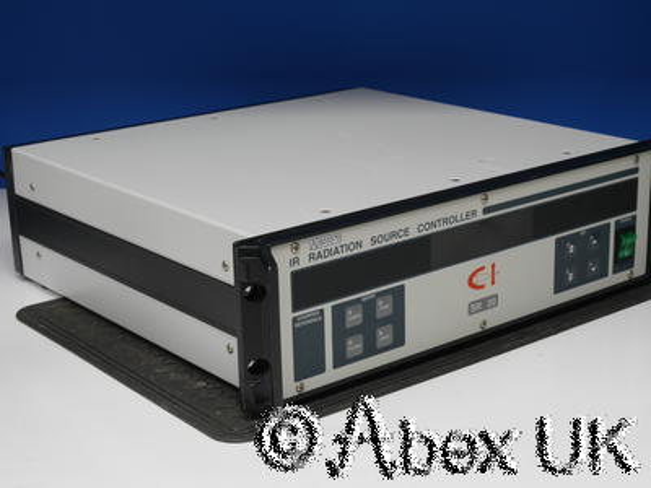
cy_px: 244
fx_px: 1279
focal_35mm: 68
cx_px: 326
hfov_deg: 28.6
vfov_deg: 21.6
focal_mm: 34
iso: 400
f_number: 9
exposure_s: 1/20
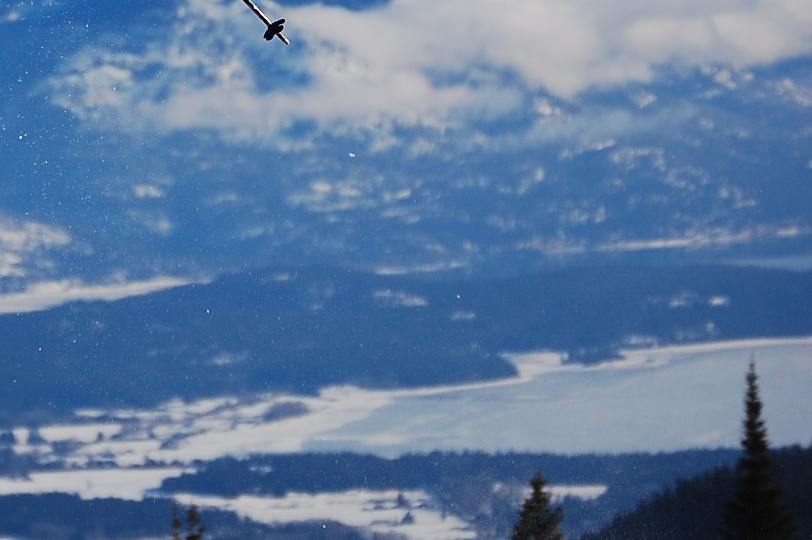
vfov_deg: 4.1
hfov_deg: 6.1
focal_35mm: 337
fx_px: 7594
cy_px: 66
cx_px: 4
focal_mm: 90
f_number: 4.8
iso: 200
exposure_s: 1/3200
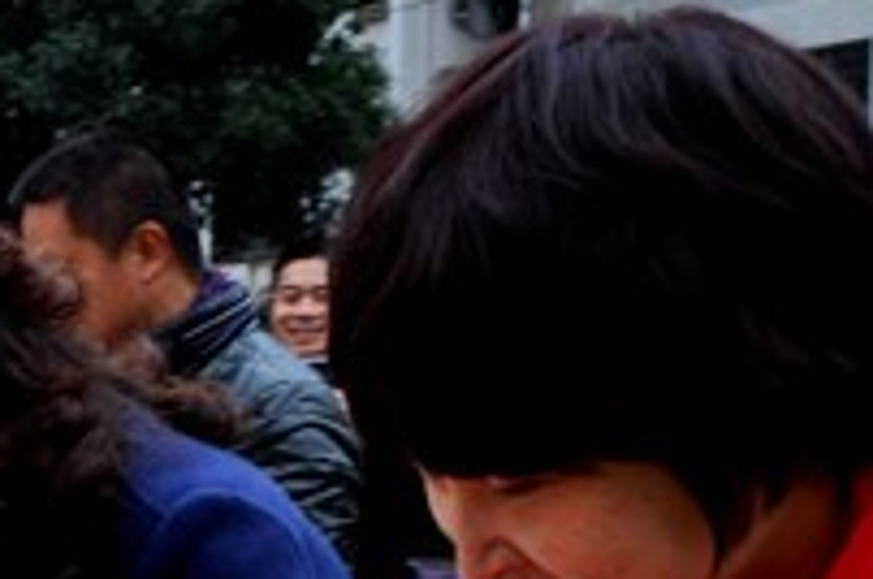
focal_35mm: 107
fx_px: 2591
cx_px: -91
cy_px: 1134
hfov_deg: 18.4
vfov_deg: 11.6
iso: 200
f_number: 6.3
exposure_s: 1/40
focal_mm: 18
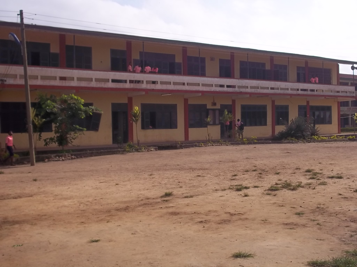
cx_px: 178
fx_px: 474
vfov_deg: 31.5
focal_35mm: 46
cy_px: 134
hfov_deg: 41.2
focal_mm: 8.2
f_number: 8.9
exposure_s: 1/320
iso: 80
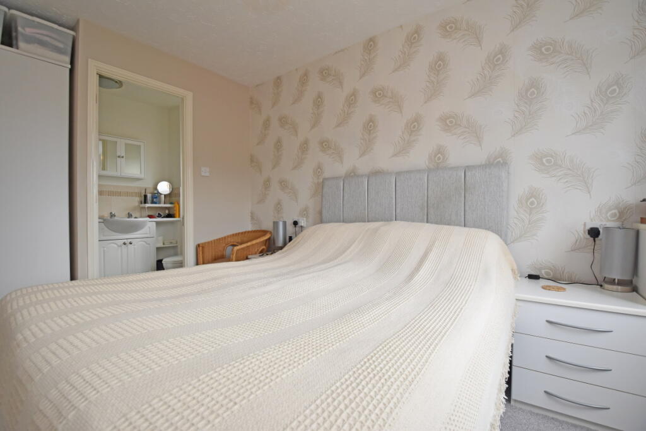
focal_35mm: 15
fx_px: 269
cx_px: 323
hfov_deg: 100.4
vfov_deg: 77.3
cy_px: 216
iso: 800
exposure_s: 1/200
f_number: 5
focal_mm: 10
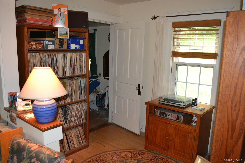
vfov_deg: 47.9
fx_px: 184
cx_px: 122
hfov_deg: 67.4
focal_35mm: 27
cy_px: 82
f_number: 3.5
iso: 1400
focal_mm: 18
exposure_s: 1/60
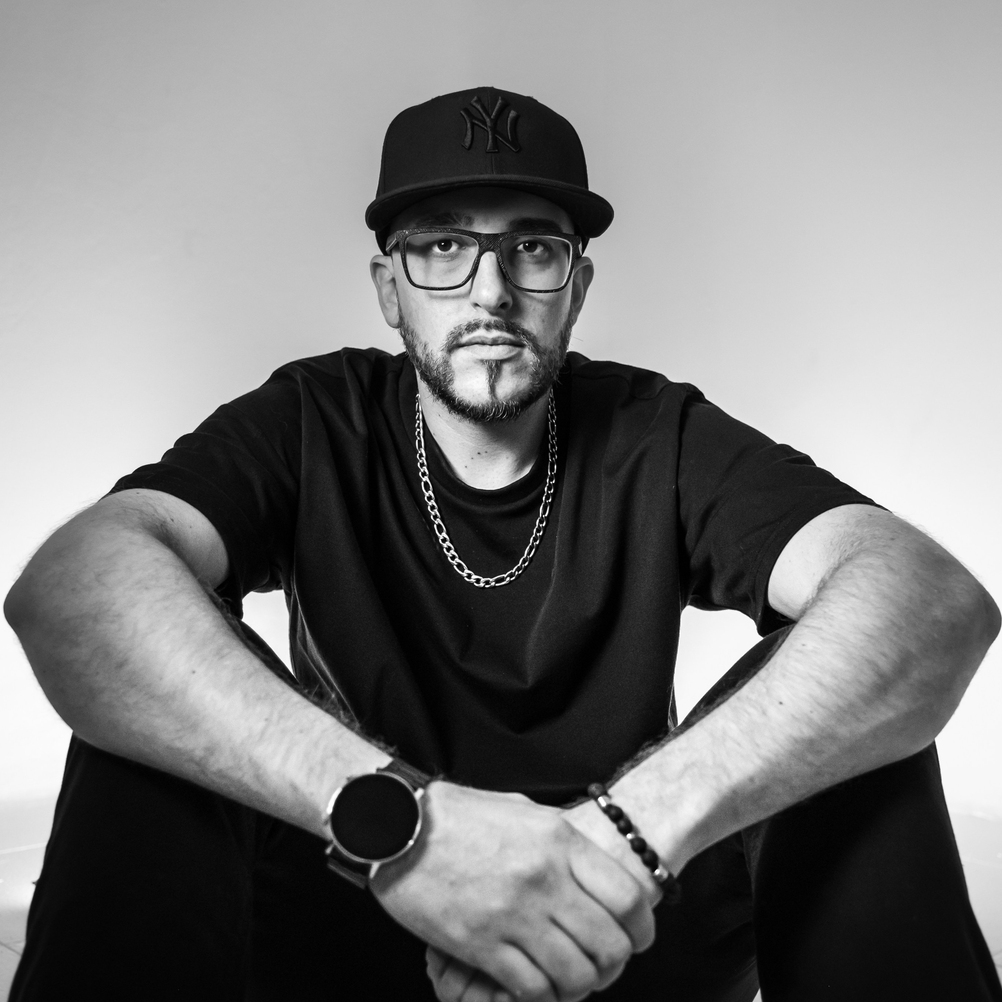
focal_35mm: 37
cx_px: 501
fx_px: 1212
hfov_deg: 44.9
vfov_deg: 44.9
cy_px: 558
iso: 800
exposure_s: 1/125
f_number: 2.8
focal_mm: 19.4
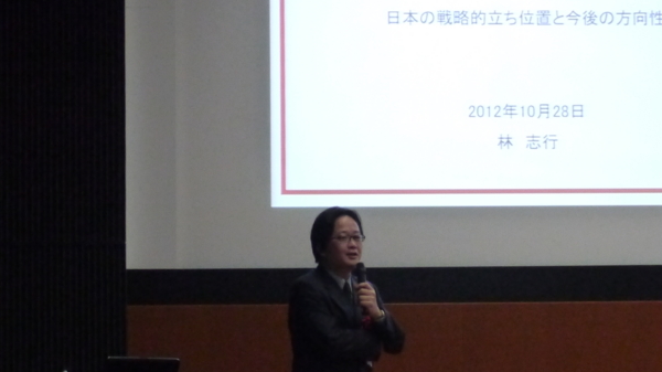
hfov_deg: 14.0
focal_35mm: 153
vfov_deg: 7.9
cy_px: 238
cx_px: 396
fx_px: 2685
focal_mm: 29
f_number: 5.2
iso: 1600
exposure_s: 1/60
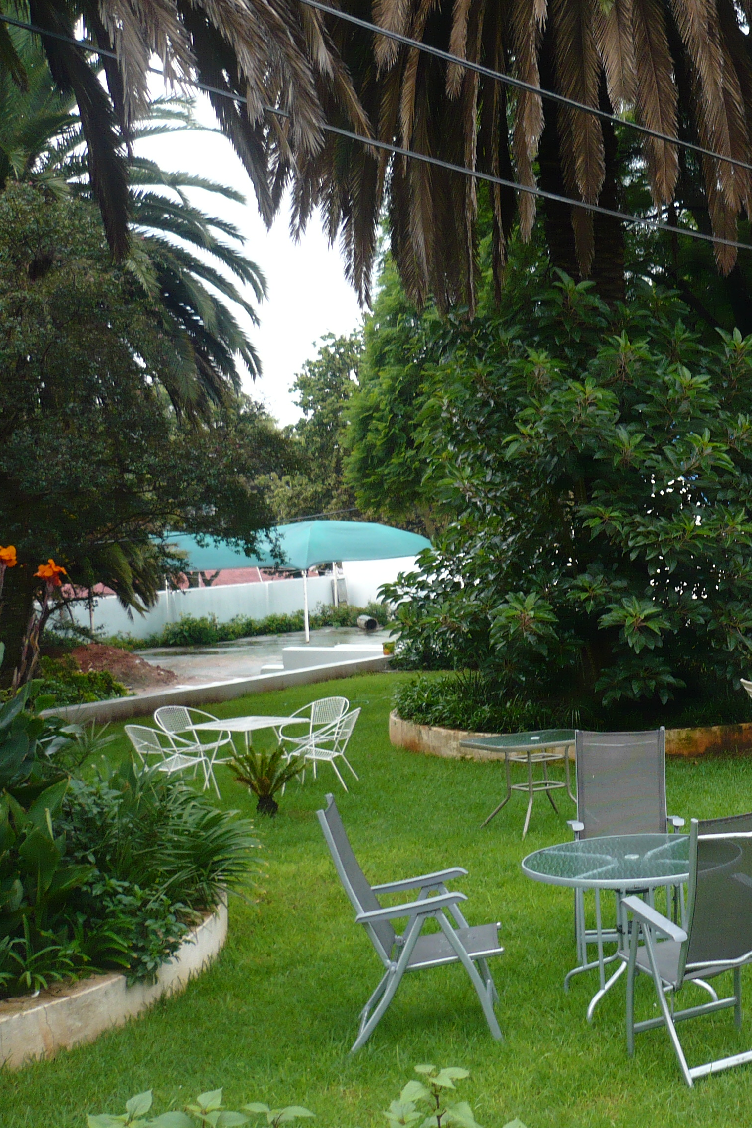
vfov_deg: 40.3
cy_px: 559
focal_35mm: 49
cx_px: 737
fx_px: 1535
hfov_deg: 26.2
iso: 100
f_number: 2.8
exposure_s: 1/125
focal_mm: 5.8
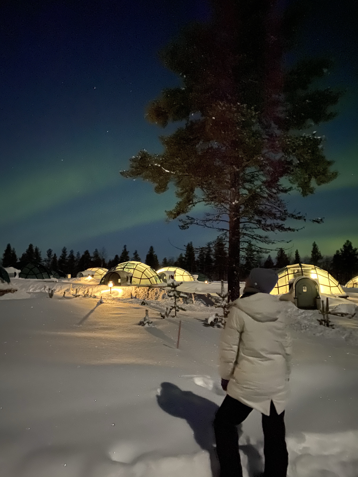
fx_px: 359
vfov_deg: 67.3
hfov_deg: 53.1
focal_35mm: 26
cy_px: 238
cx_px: 179
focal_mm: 4.25
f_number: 1.8
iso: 5000
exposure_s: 1/4
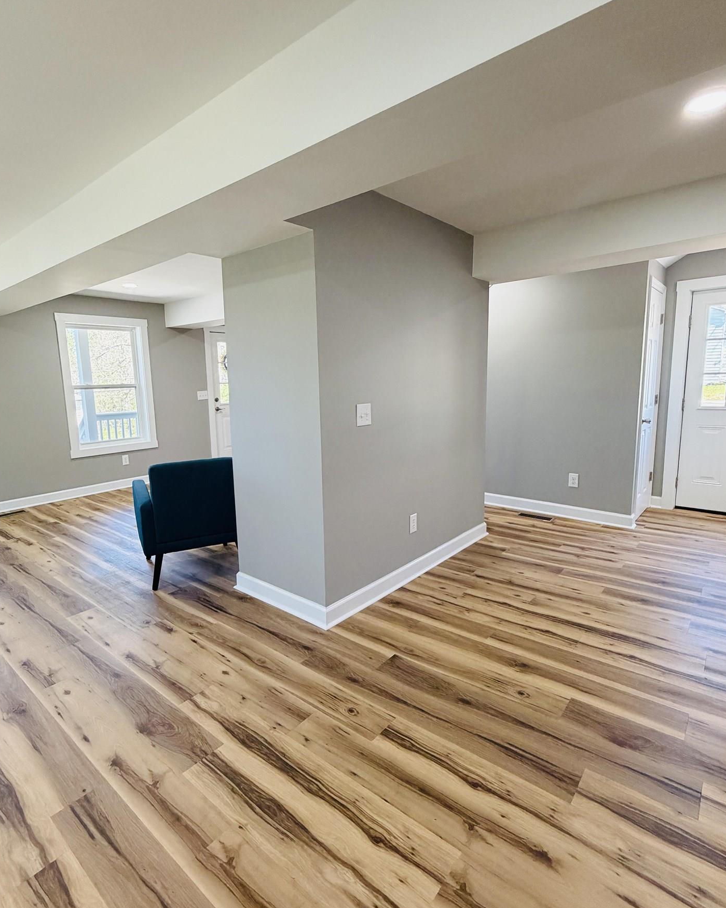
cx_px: 341
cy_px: 454
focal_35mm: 18
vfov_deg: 86.4
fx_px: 483
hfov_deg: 73.7
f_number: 2.2
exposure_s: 1/120
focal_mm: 2.22
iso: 320
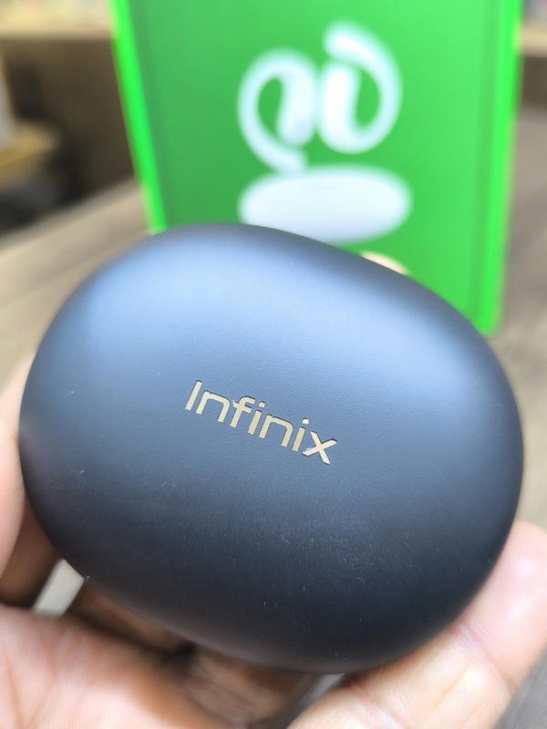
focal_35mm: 33
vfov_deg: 55.4
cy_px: 364
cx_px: 274
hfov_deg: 42.9
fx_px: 695
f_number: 1.65
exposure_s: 1/100
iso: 640
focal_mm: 6.14
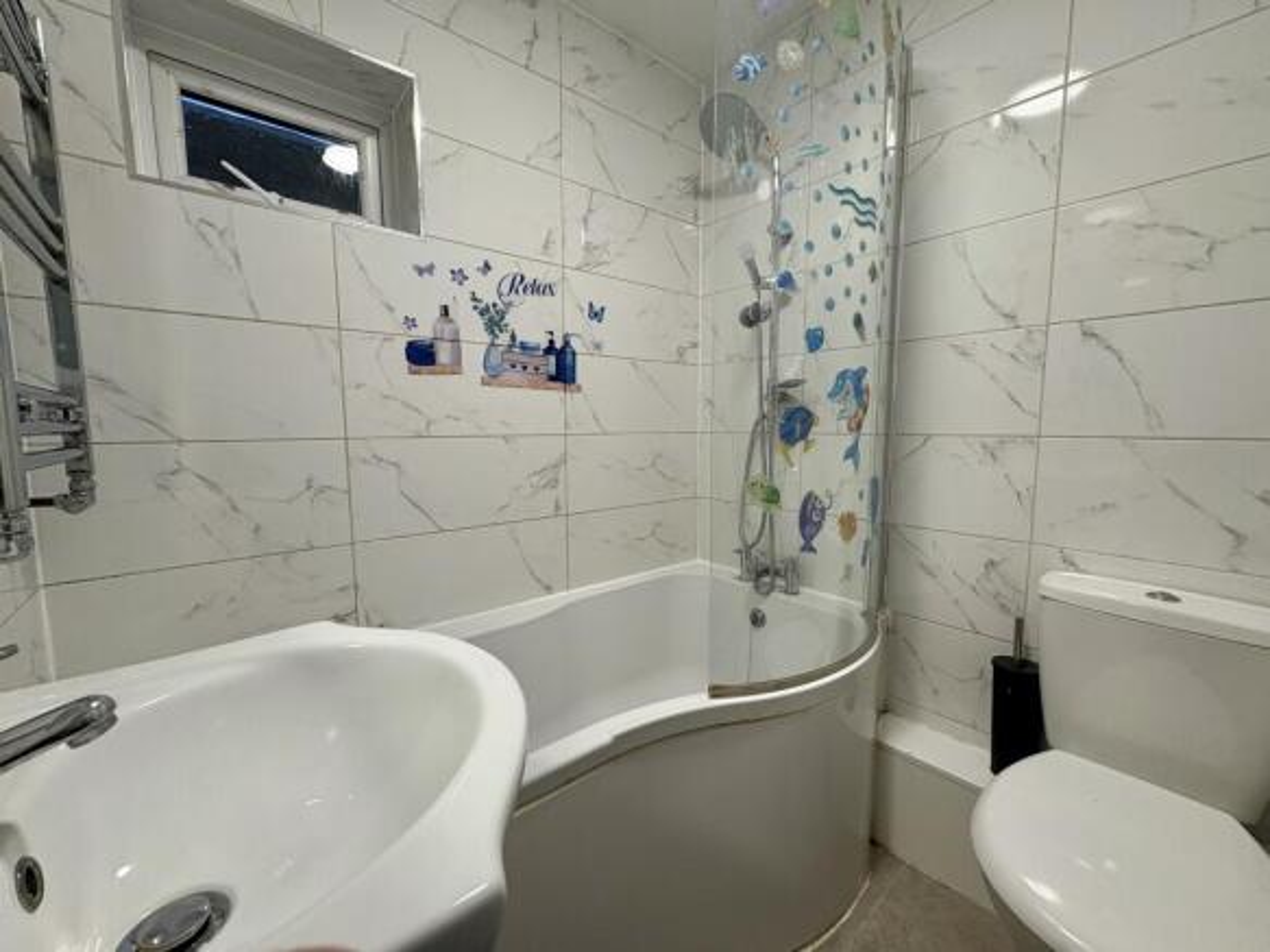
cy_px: 476
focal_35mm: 14
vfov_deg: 85.7
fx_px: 514
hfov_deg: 102.1
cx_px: 635
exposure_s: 1/50
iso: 160
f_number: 2.2
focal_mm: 2.22
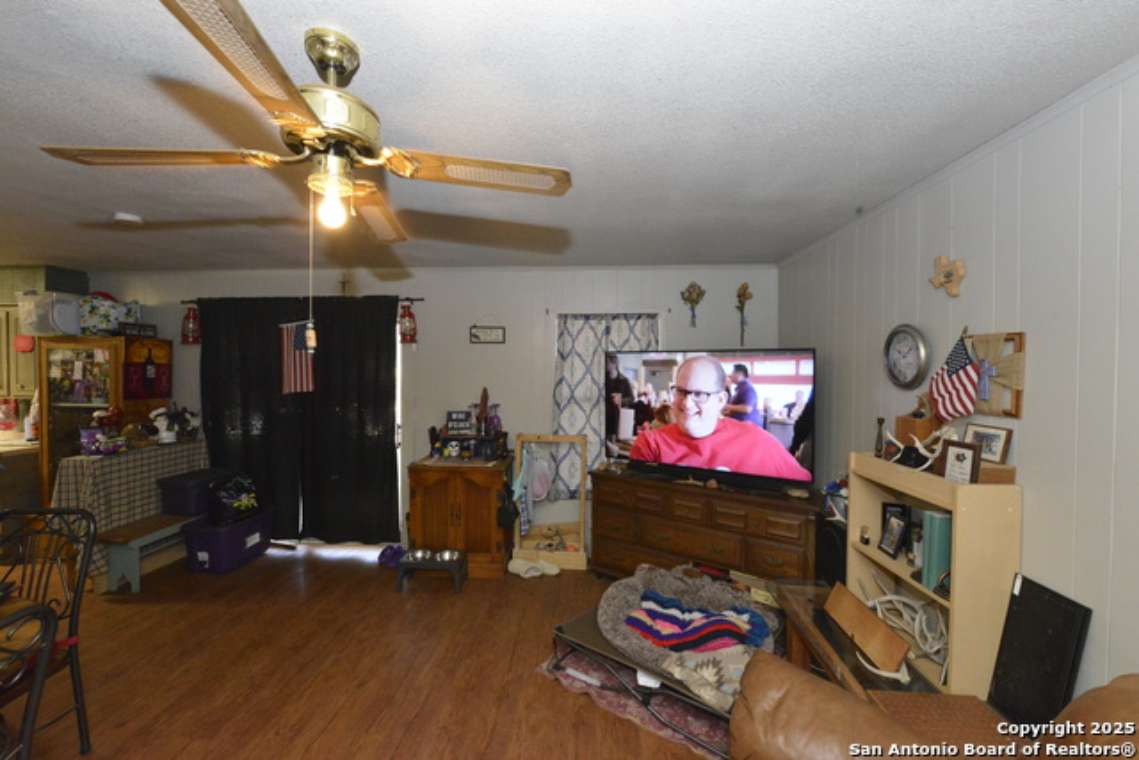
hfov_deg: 104.2
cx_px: 570
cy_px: 380
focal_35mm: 14
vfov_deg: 81.2
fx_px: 443
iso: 6400
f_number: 11
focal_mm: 14
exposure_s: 1/60
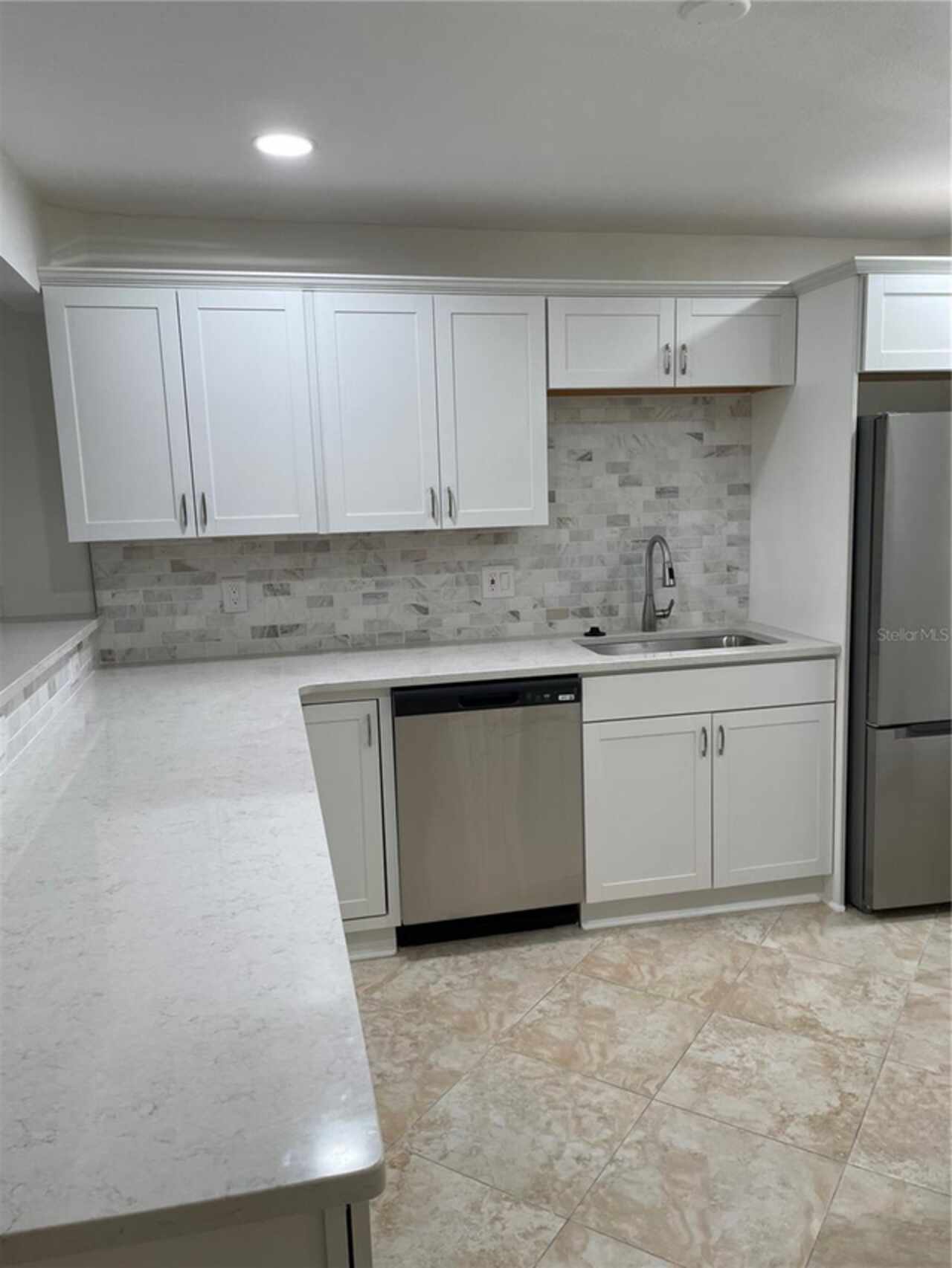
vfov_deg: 67.3
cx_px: 476
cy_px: 634
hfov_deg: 53.1
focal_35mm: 26
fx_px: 953
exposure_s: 1/120
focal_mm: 4.2
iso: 80
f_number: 1.6
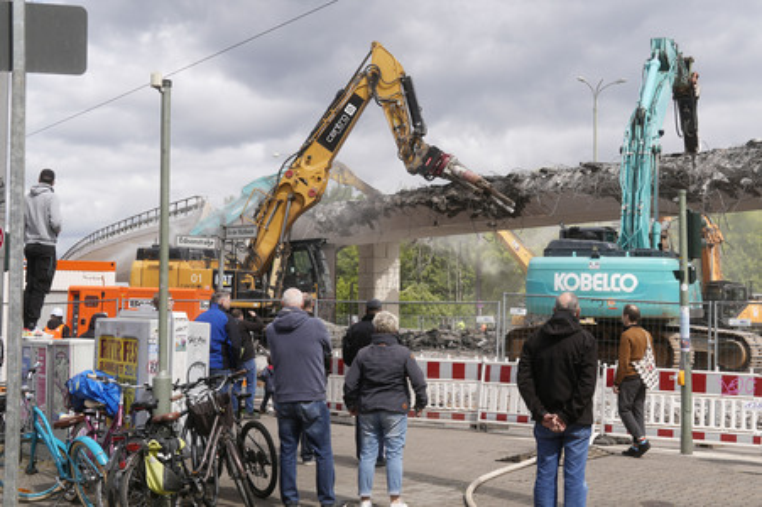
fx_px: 952
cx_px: 381
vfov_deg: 29.8
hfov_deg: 43.6
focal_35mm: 45
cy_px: 254
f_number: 6.3
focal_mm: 30
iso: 100
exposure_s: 1/500
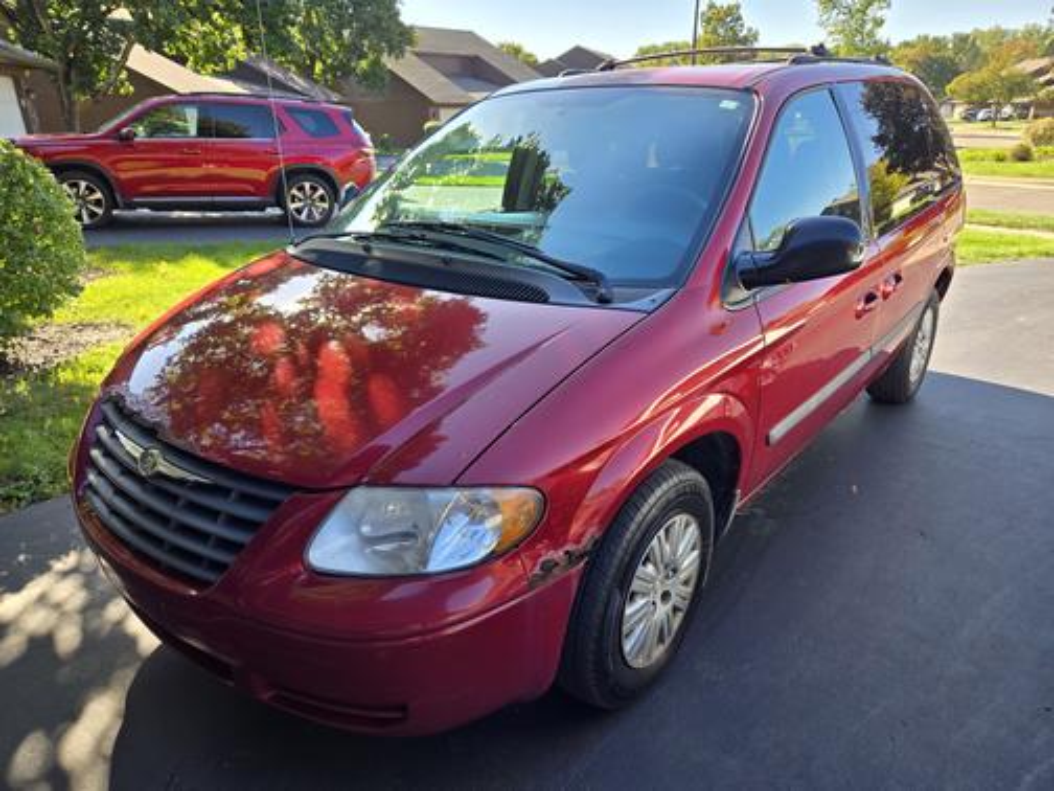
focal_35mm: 23
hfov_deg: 73.9
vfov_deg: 58.9
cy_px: 396
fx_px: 700
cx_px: 527
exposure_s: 1/326
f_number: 1.8
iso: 25
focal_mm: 5.4
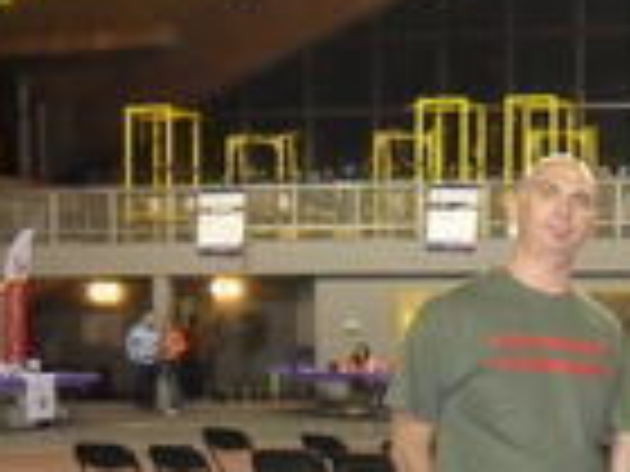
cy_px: 528
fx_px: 1784
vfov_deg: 14.7
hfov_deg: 18.4
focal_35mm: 98
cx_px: 853
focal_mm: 6.3
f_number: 3.2
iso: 320
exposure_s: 1/45
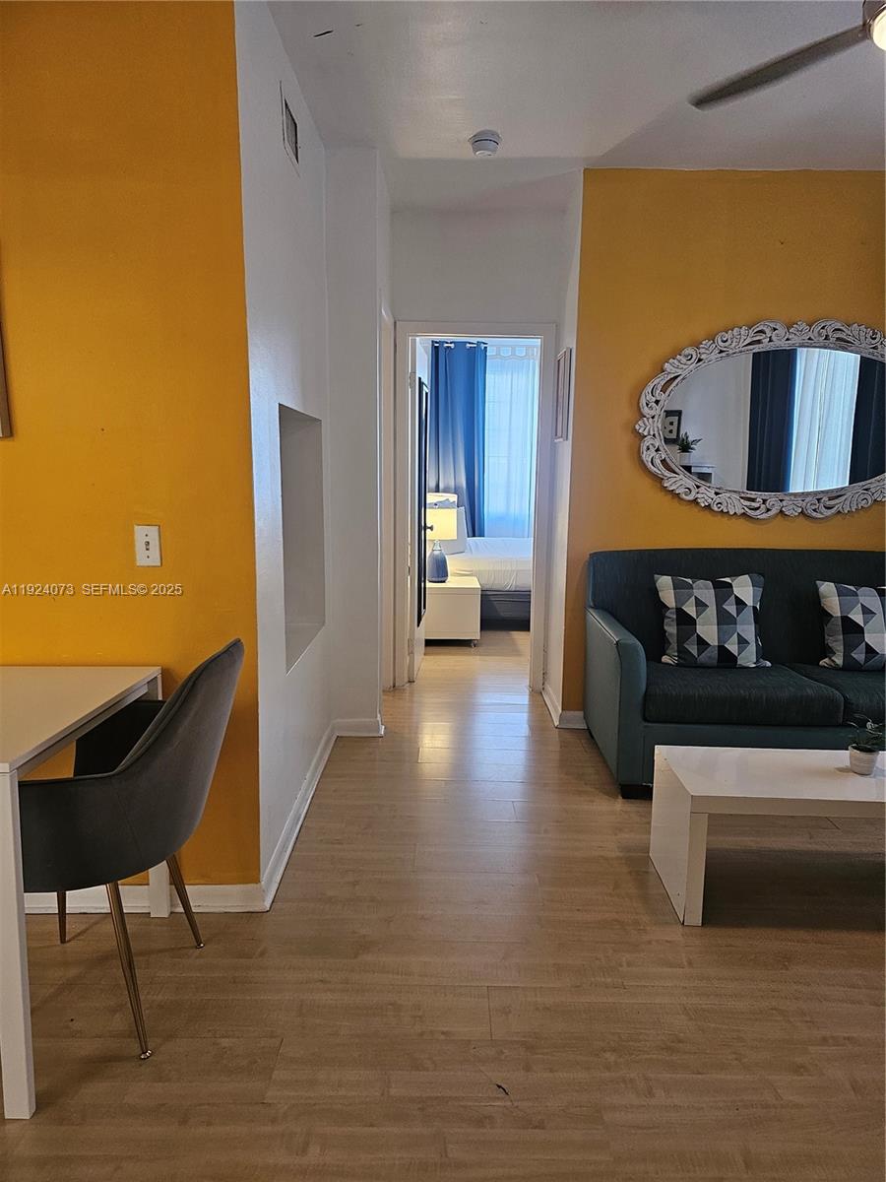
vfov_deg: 73.9
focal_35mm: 23
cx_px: 443
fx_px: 785
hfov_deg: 58.9
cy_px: 591
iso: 320
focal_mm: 6.3
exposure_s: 1/120
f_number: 1.7
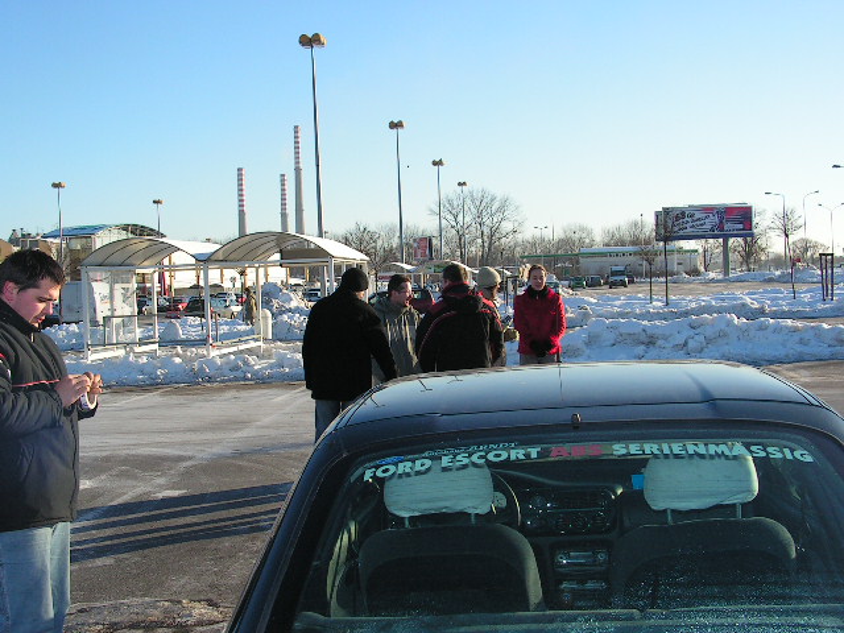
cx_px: 422
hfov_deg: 41.2
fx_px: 1122
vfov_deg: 31.5
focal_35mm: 46
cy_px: 316
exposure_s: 1/1000
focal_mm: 7.8
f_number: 3.2
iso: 100
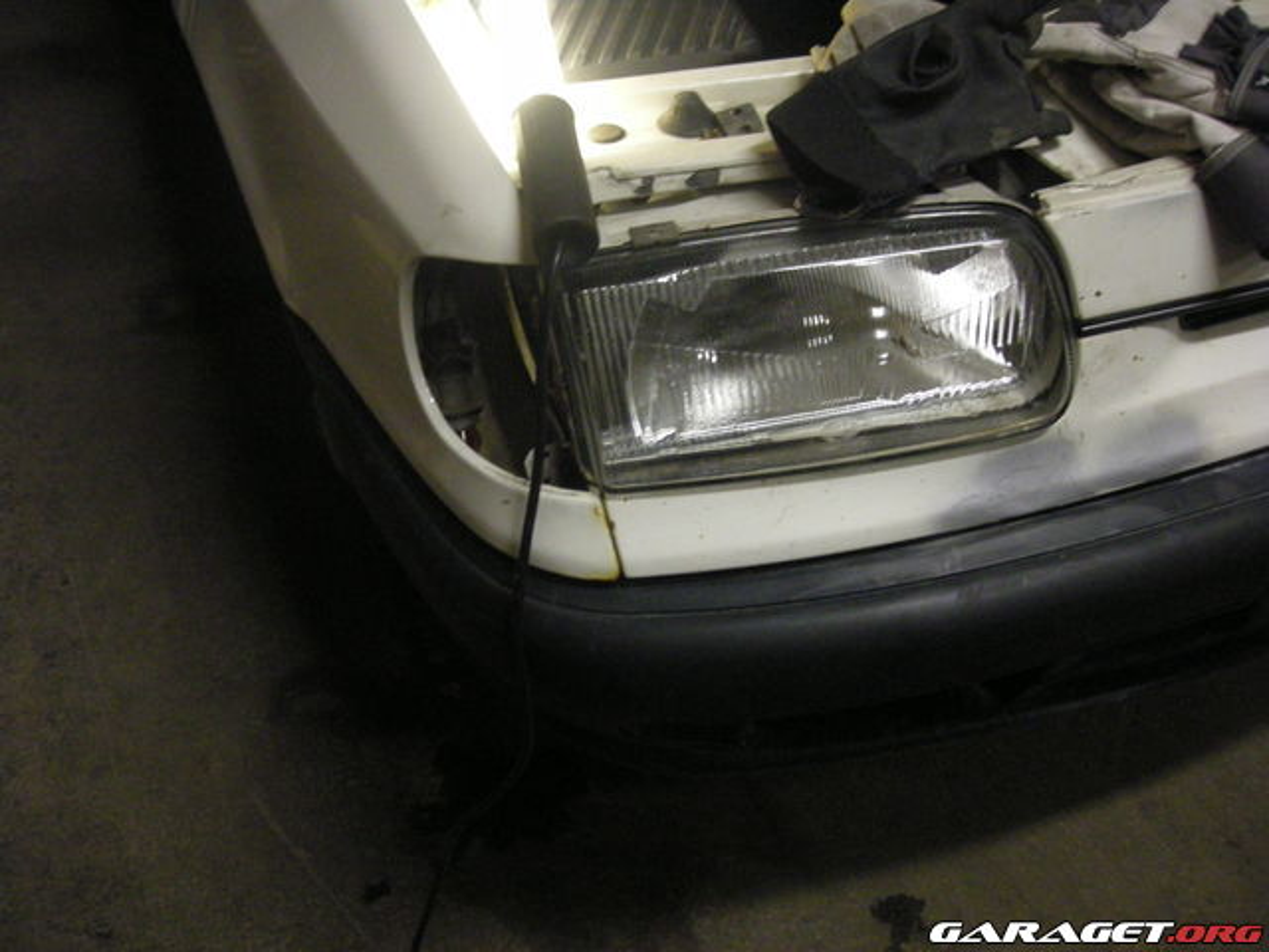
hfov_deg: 52.6
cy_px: 476
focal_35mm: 35
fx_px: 1283
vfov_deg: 40.7
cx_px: 634
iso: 400
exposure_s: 1/55.3
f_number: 2.8
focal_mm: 5.7
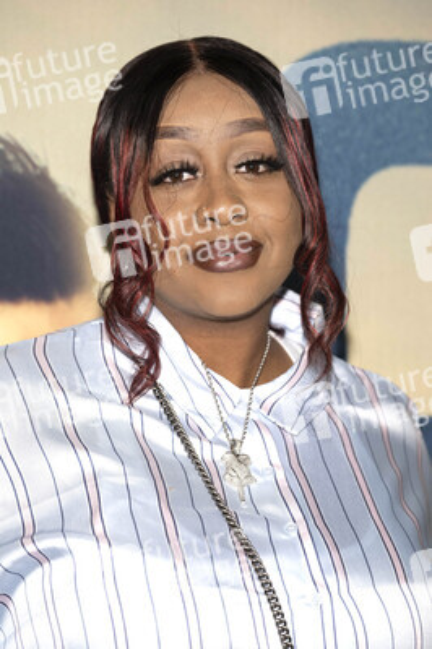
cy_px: 324
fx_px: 2704
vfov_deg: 13.7
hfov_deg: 9.1
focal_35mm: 150
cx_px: 216
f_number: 4.5
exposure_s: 1/200
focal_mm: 150
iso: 800
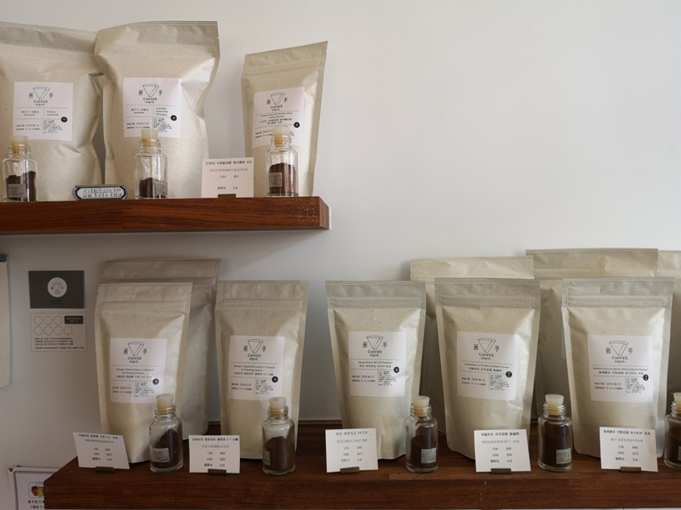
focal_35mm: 27
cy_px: 255
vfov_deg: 51.4
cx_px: 340
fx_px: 531
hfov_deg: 65.3
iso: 80
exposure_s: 1/120
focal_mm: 3.95
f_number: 1.8
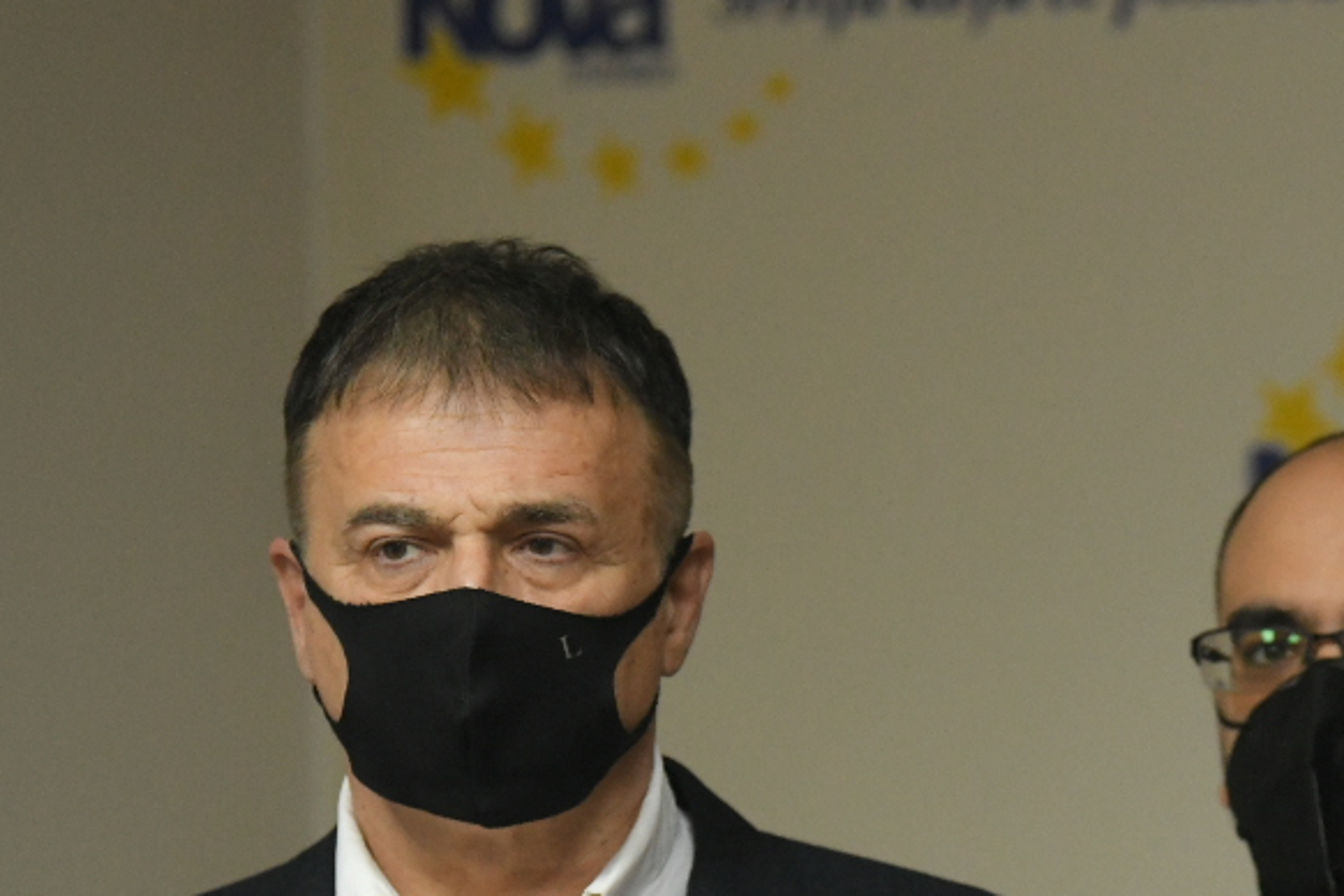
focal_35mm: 376
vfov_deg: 3.7
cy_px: 901
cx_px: 1494
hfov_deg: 5.5
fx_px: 14036
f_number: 2.8
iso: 2000
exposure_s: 1/160
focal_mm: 135
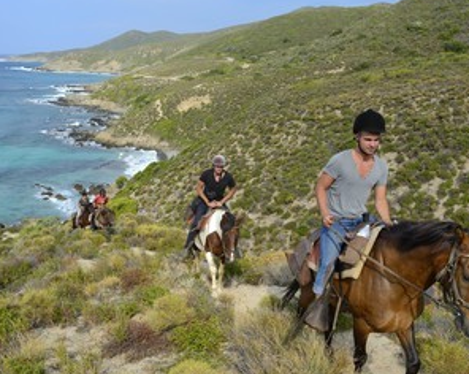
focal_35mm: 32
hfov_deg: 55.4
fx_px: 444
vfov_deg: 45.7
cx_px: 190
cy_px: 200
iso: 400
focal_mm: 24
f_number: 10
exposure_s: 1/640
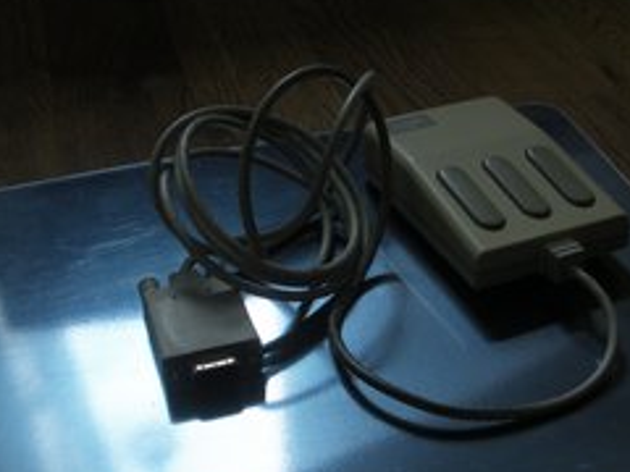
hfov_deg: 32.2
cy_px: 354
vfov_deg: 24.2
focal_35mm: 60
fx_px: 1092
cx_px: 344
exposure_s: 1/60.3
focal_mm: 6.3
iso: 148
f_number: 3.5
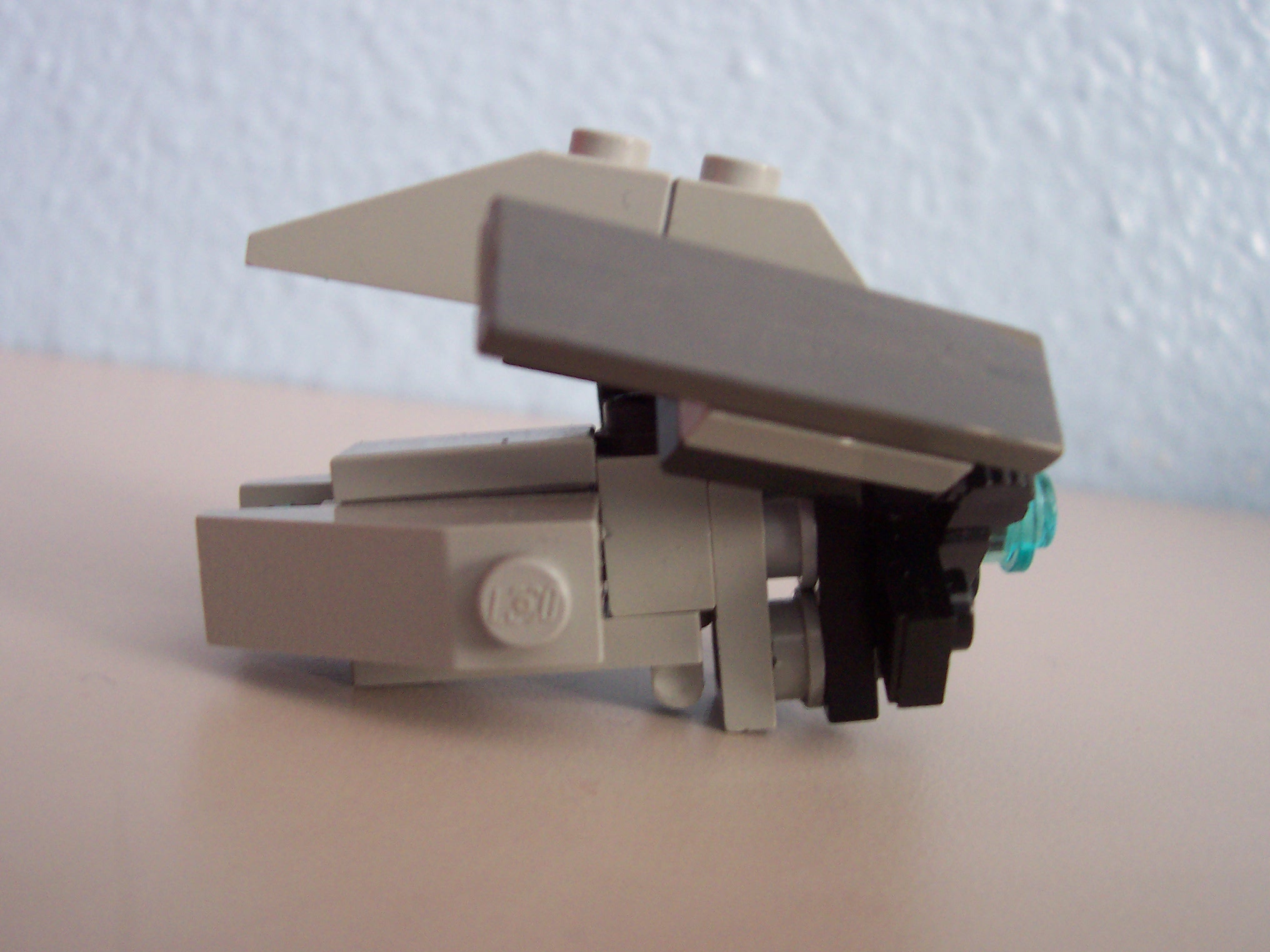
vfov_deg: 38.7
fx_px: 1357
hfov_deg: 50.1
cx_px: 635
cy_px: 476
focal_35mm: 37
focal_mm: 5.6
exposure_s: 1/10
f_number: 2.8
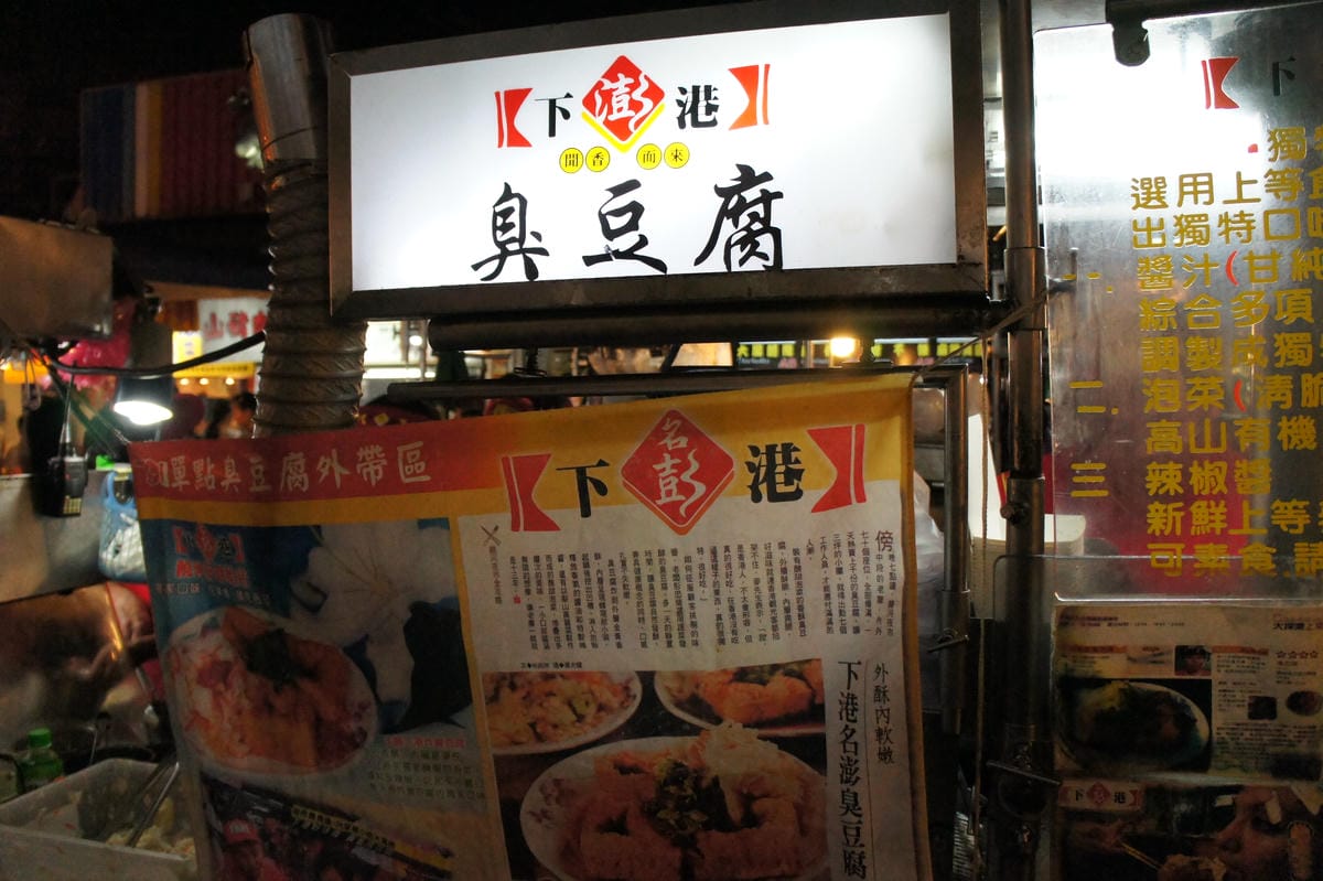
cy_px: 440
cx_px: 662
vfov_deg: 47.9
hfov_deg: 67.4
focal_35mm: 27
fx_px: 992
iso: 3200
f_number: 4
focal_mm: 18
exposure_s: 1/640
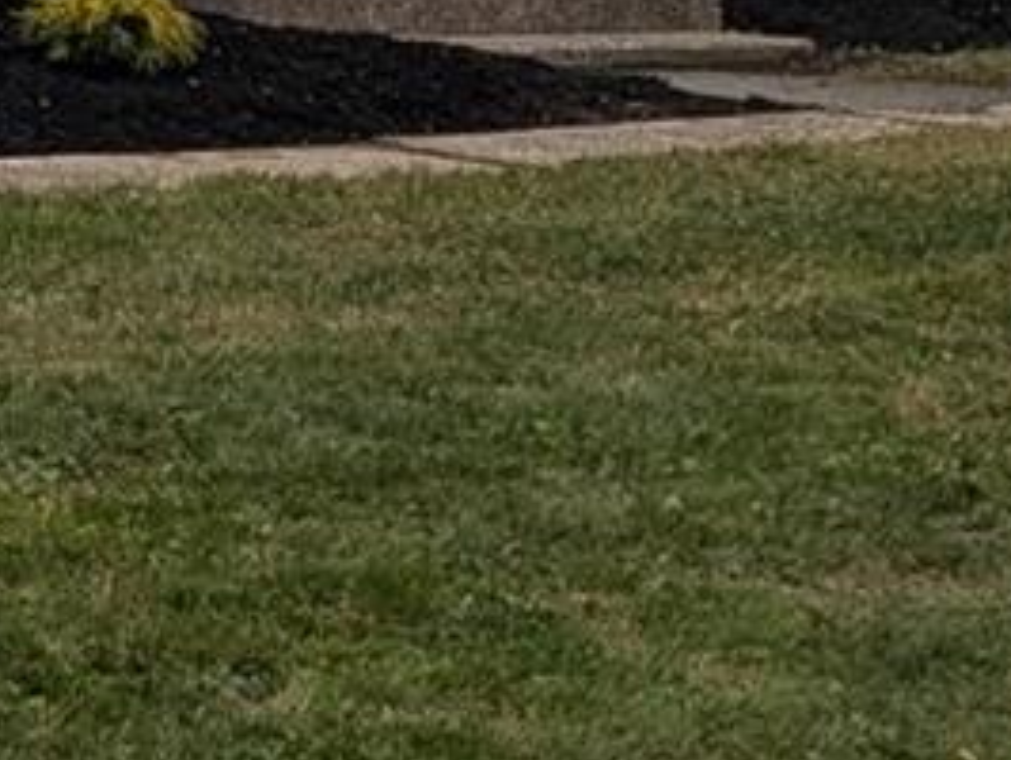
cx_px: -1258
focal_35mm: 184
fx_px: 5379
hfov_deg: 9.7
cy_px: -445
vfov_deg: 7.9
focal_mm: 6.81
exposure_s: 1/406
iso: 45
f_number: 1.85
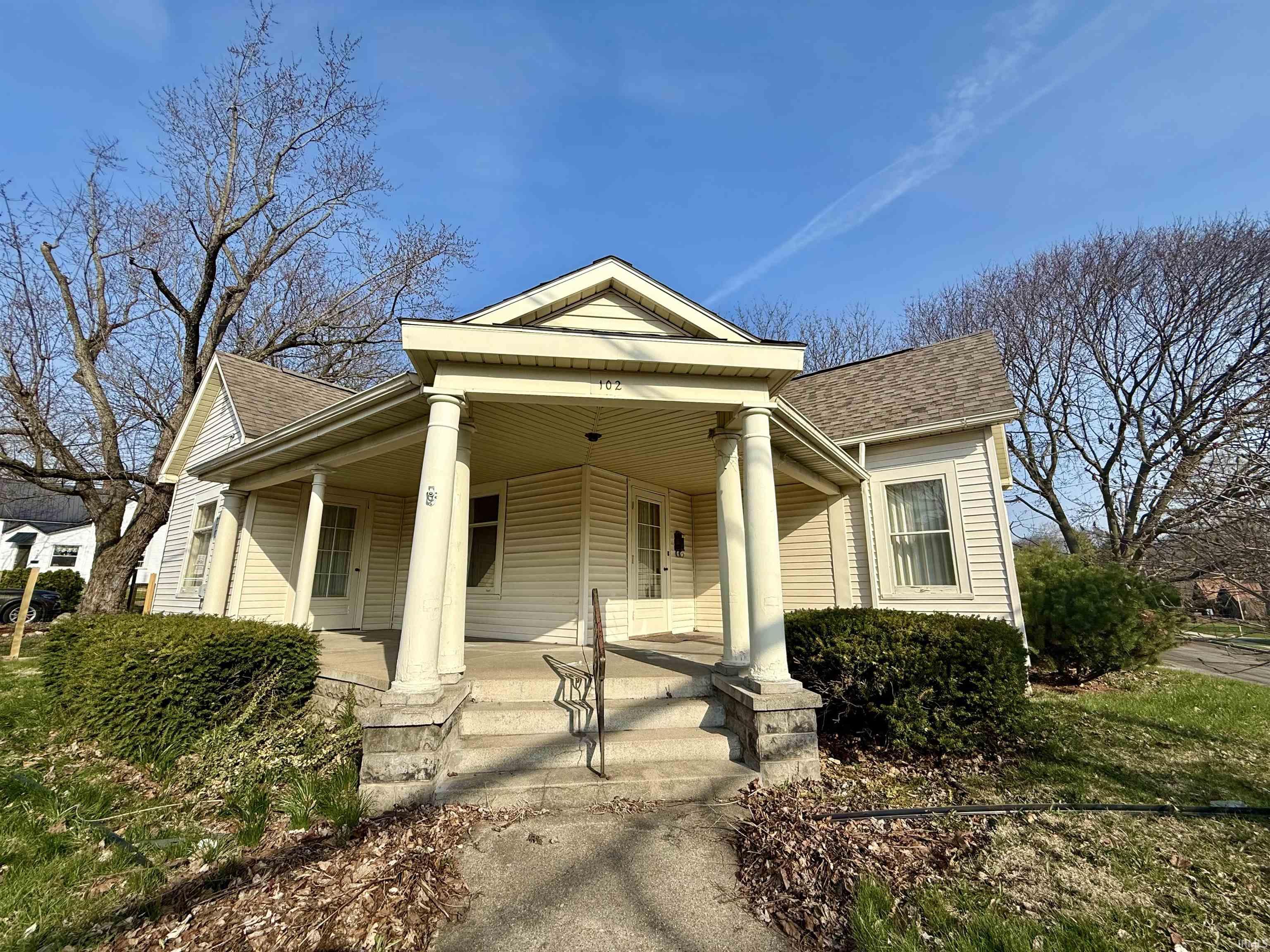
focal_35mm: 14
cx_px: 635
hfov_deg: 102.1
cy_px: 476
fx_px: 514
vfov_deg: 85.7
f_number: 2.2
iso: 50
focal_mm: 2.22
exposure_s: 1/2841
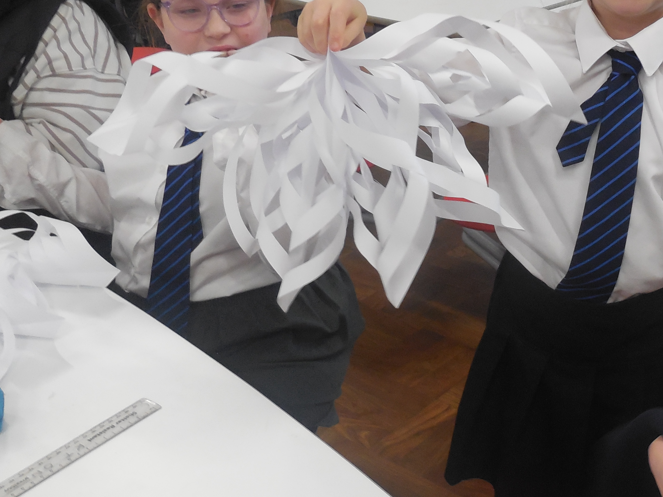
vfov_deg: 27.9
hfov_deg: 36.0
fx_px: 996
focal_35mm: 52
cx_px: 492
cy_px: 184
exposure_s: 1/30
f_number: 3.2
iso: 320
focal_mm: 5.3
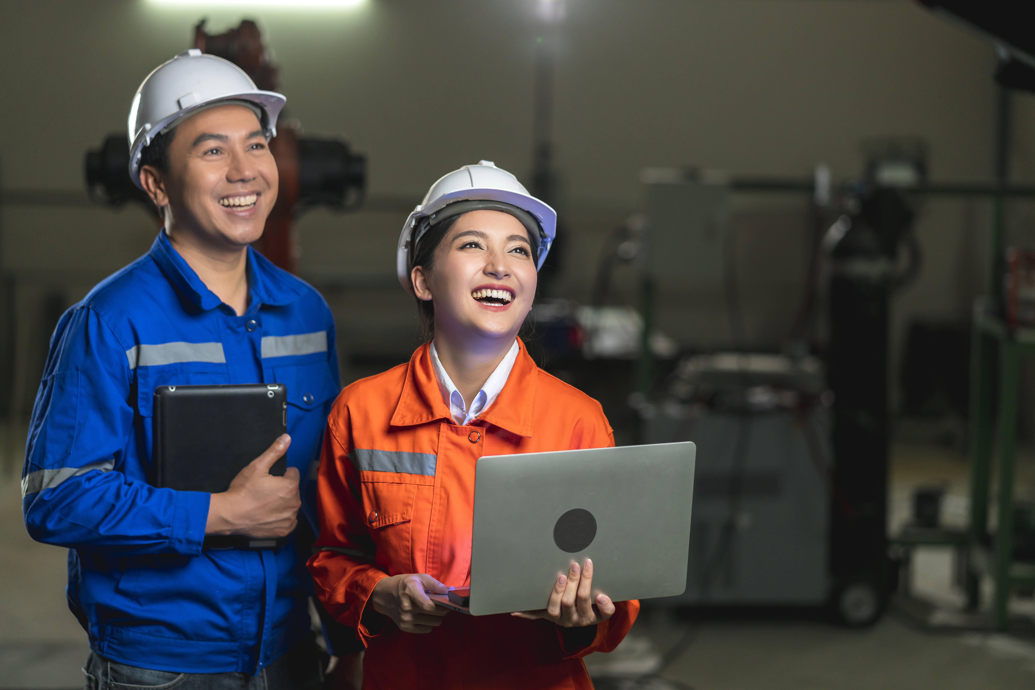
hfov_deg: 23.9
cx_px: 518
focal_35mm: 85
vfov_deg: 16.1
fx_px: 2444
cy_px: 345
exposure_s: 1/400
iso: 500
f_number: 2.2
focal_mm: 85
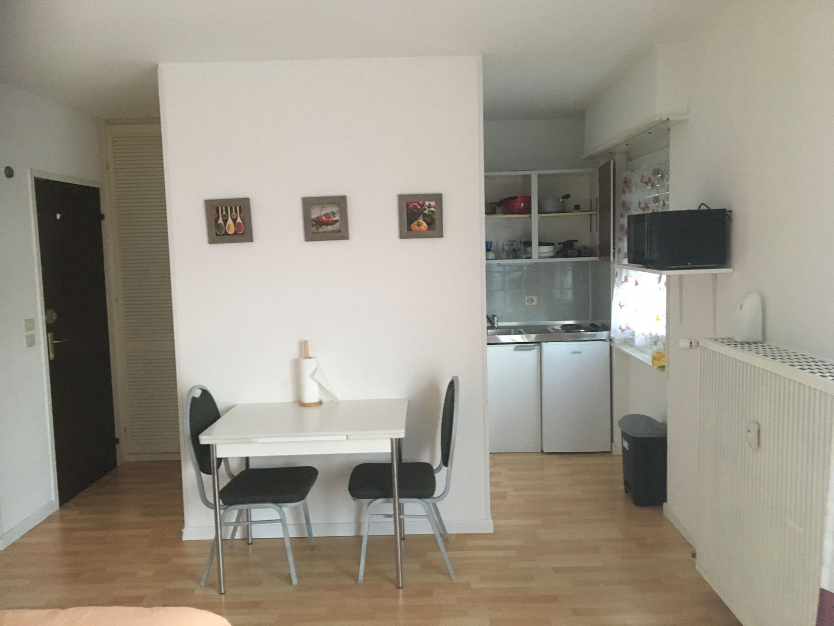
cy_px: 313
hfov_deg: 61.7
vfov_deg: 48.2
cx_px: 417
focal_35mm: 29
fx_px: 699
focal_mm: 4.15
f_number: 2.2
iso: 200
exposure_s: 1/17
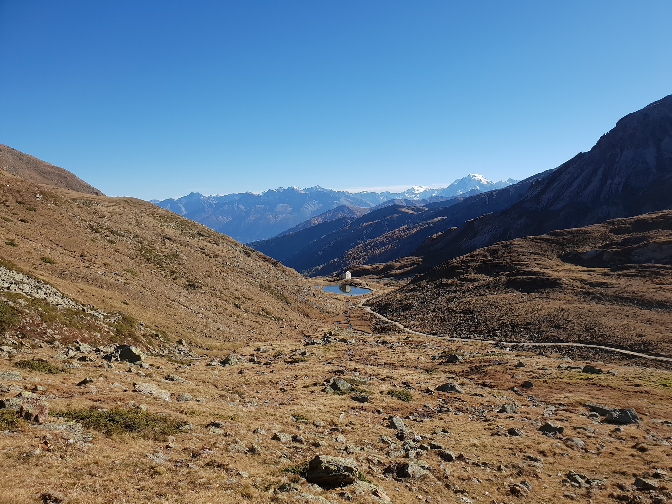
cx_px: 336
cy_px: 252
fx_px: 505
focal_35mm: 26
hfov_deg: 67.3
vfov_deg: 53.1
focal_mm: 4.3
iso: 50
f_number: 2.4
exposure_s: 1/1311
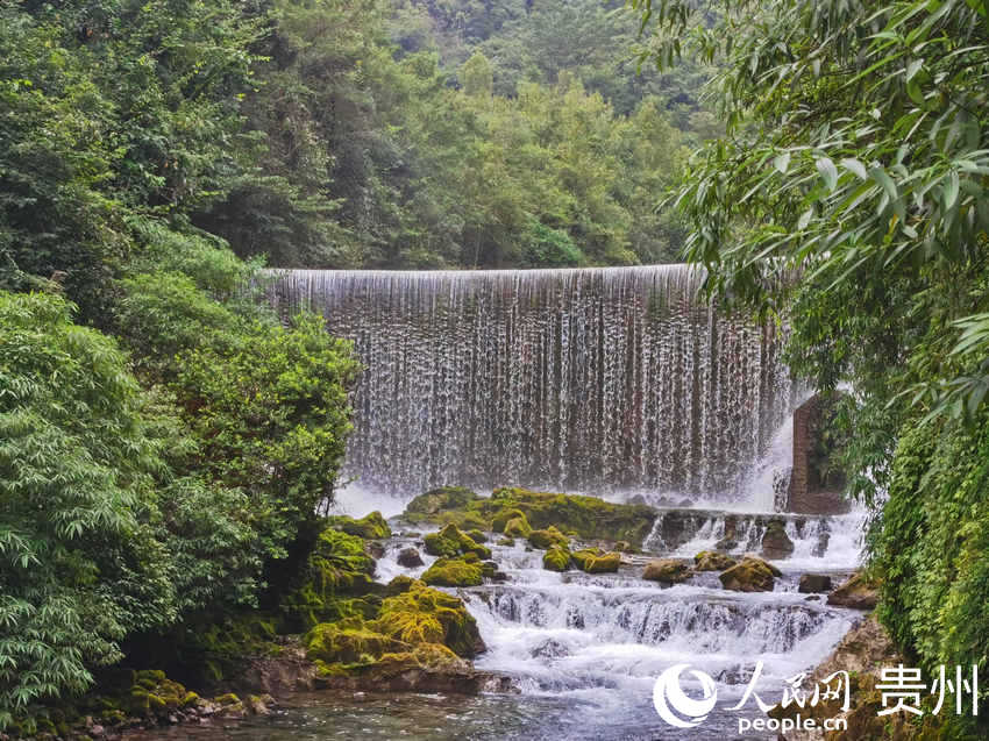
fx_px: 1514
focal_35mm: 53
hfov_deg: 36.2
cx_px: 494
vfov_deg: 27.5
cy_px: 370
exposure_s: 1/994
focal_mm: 5.56
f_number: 1.6
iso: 50
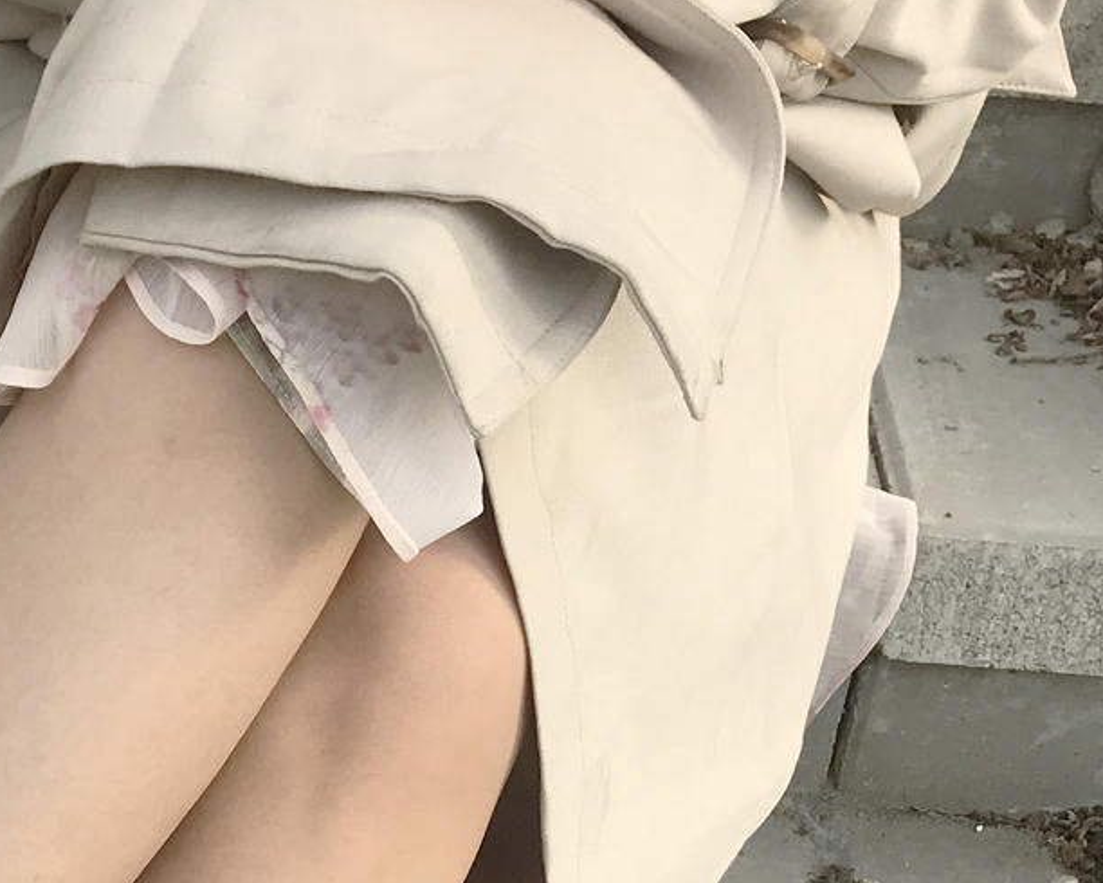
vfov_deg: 15.7
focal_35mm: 90
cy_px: 1319
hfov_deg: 20.7
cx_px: 72
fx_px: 2939
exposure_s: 1/550
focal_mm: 3.99
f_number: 1.8
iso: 20
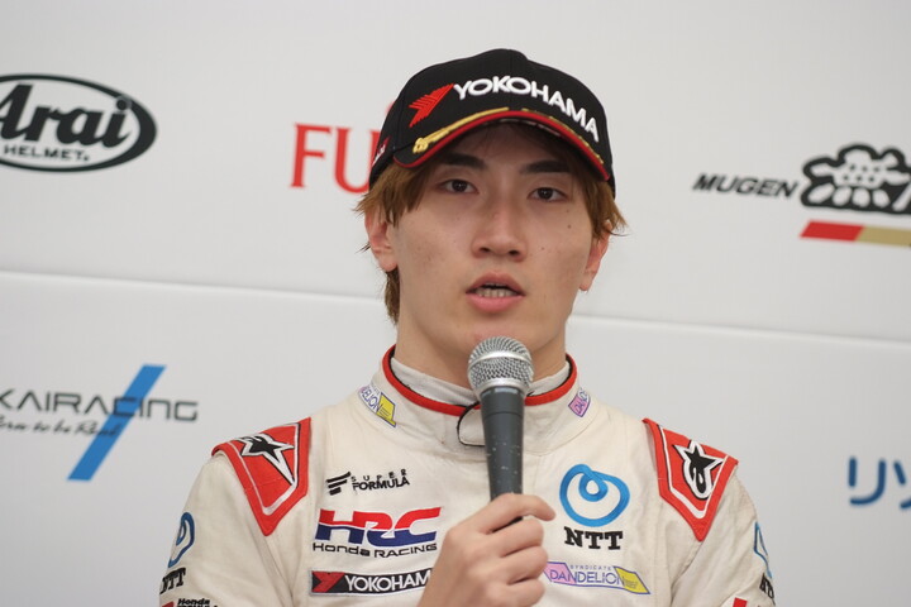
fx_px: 5314
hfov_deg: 9.8
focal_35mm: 210
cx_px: 456
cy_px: 304
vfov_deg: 6.5
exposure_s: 1/160
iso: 400
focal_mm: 140
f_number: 2.8
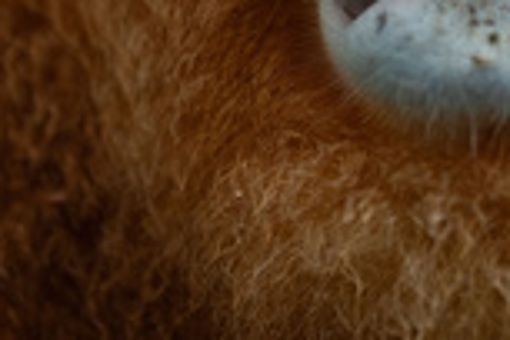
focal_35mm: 670
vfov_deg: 2.0
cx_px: 503
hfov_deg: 3.1
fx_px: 9491
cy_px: -202
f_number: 2.8
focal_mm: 200
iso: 1600
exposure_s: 1/800
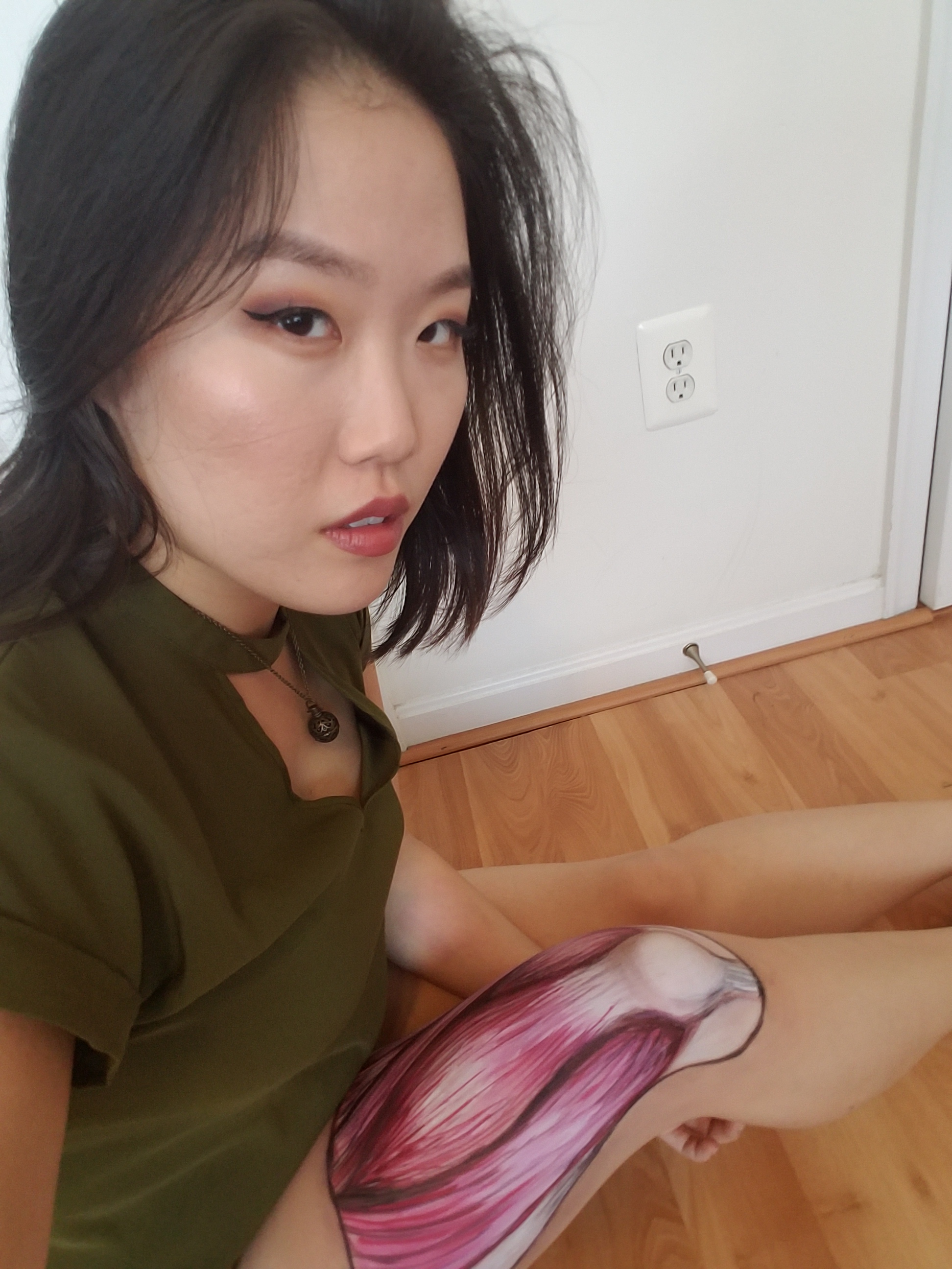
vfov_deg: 79.0
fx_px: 770
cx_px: 476
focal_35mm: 21
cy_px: 634
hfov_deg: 63.4
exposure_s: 1/30
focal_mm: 2.1
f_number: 1.7
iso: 80
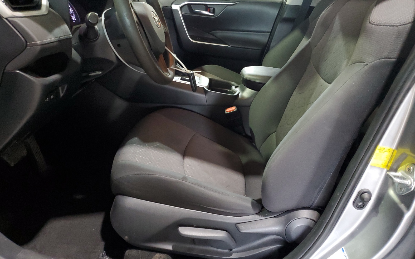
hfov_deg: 66.5
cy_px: 109
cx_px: 206
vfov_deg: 44.4
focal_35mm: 28
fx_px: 317
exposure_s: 1/30
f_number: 1.5
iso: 332
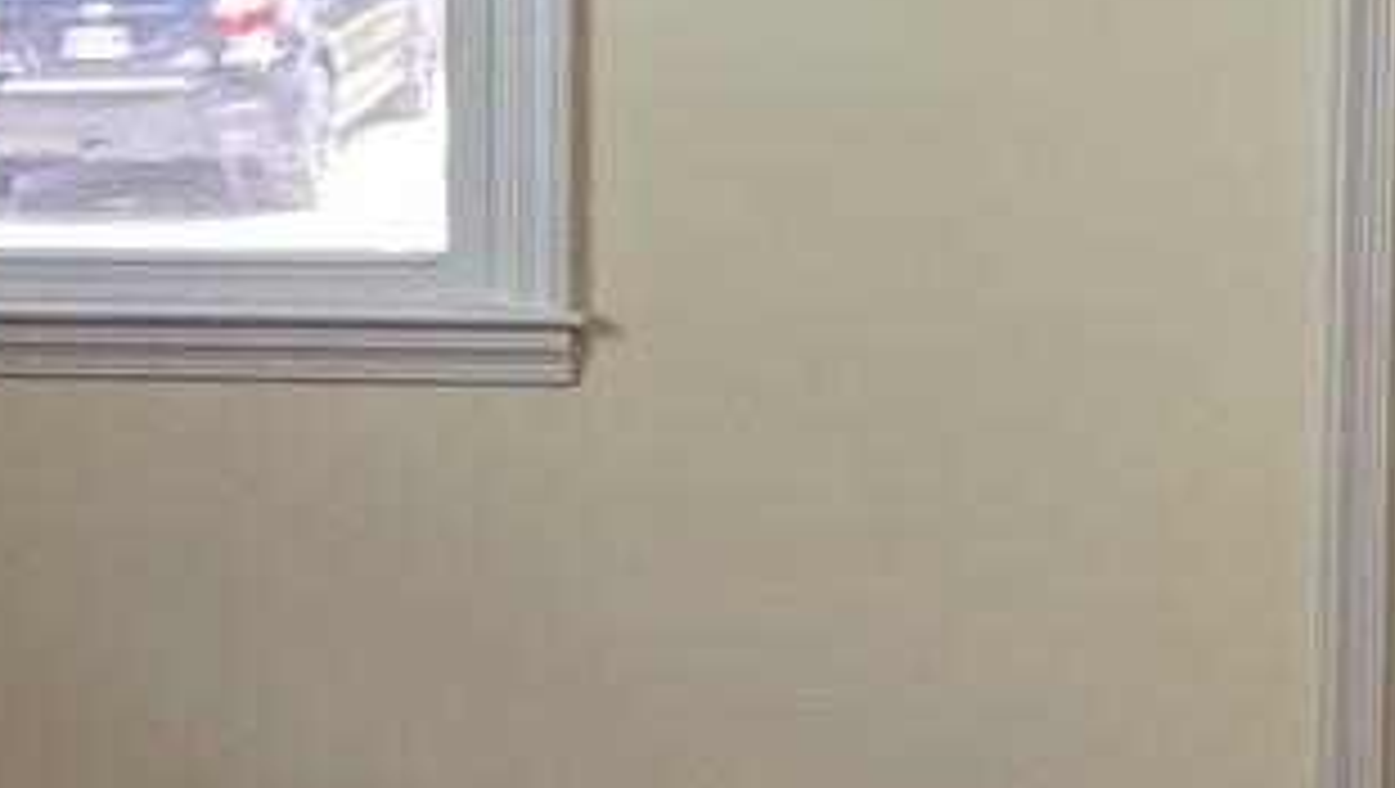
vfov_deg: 6.6
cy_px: 630
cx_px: -644
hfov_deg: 11.3
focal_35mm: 184
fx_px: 6812
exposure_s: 1/120
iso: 50
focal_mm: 4.25
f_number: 1.8
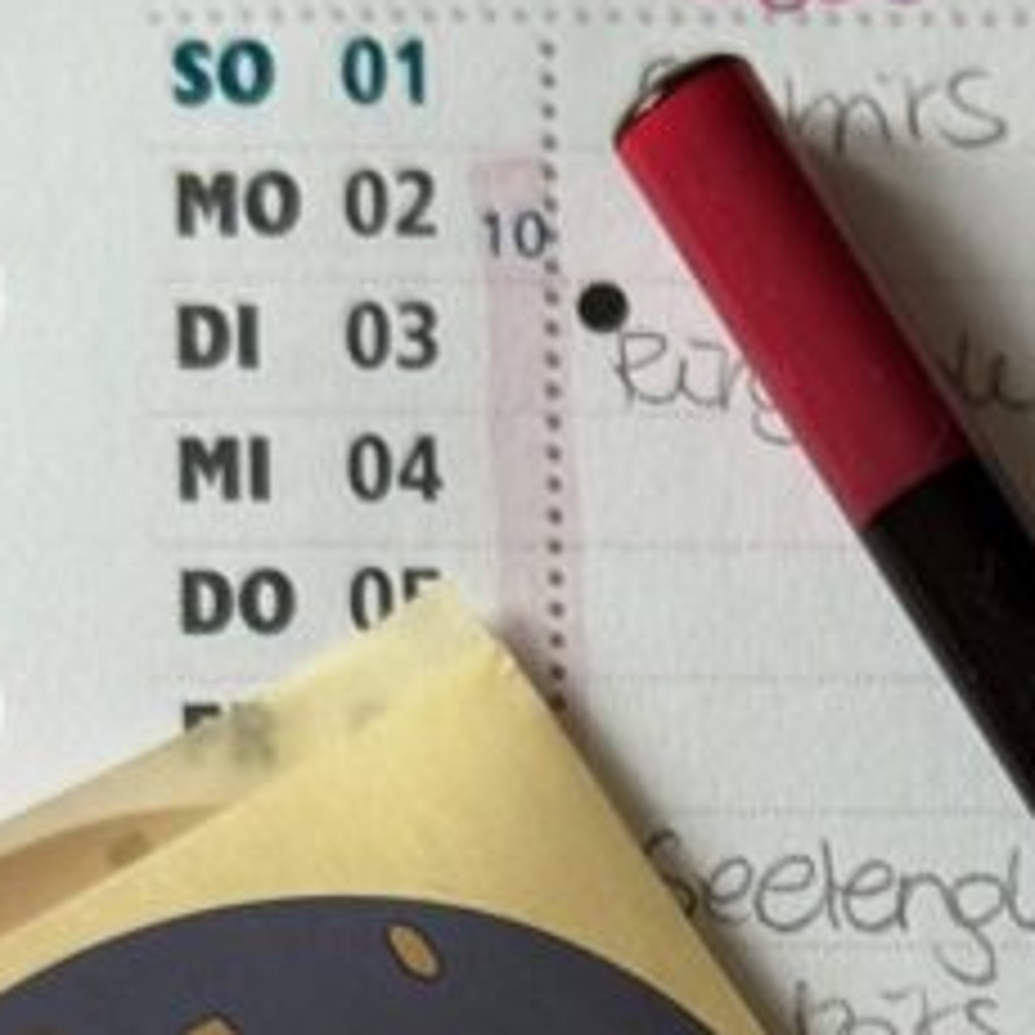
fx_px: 6393
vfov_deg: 8.9
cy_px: 1827
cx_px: 1323
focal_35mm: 189
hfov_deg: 9.1
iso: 100
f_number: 1.78
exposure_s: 1/113
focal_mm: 6.76
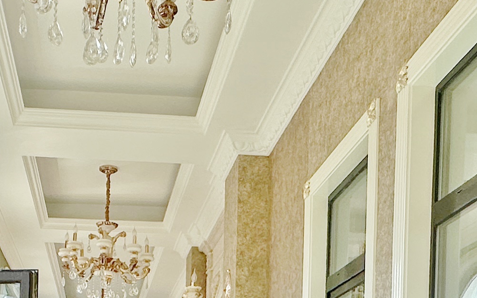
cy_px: 451
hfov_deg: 33.6
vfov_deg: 18.9
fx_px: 780
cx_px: 144
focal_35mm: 60
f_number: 2.2
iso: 40
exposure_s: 1/785
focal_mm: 2.22
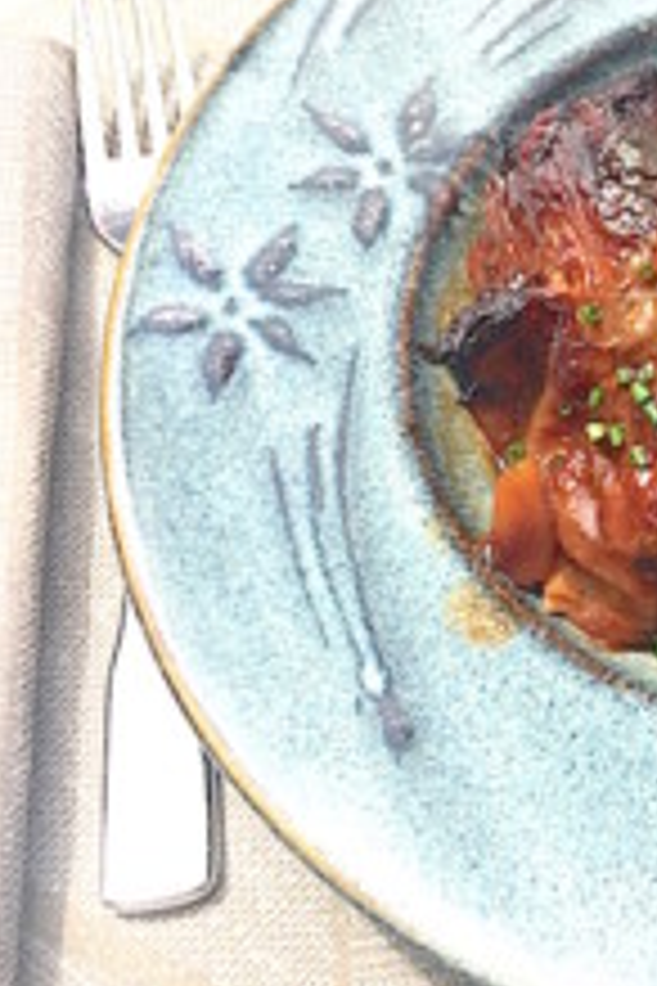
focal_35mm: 55
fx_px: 1506
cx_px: 774
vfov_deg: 36.2
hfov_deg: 22.8
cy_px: 441
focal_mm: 4.15
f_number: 2.2
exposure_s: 1/898
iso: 32
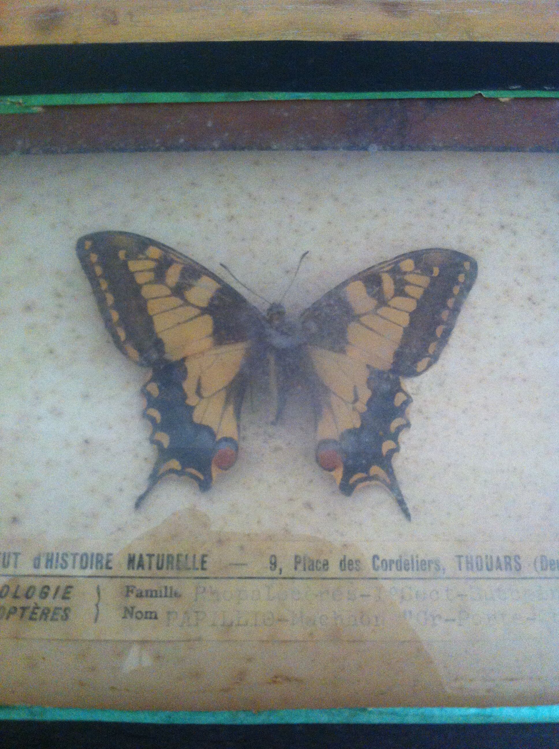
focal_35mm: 35
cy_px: 374
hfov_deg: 40.6
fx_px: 756
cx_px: 280
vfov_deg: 52.7
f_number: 2.8
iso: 320
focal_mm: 3.85
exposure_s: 1/15
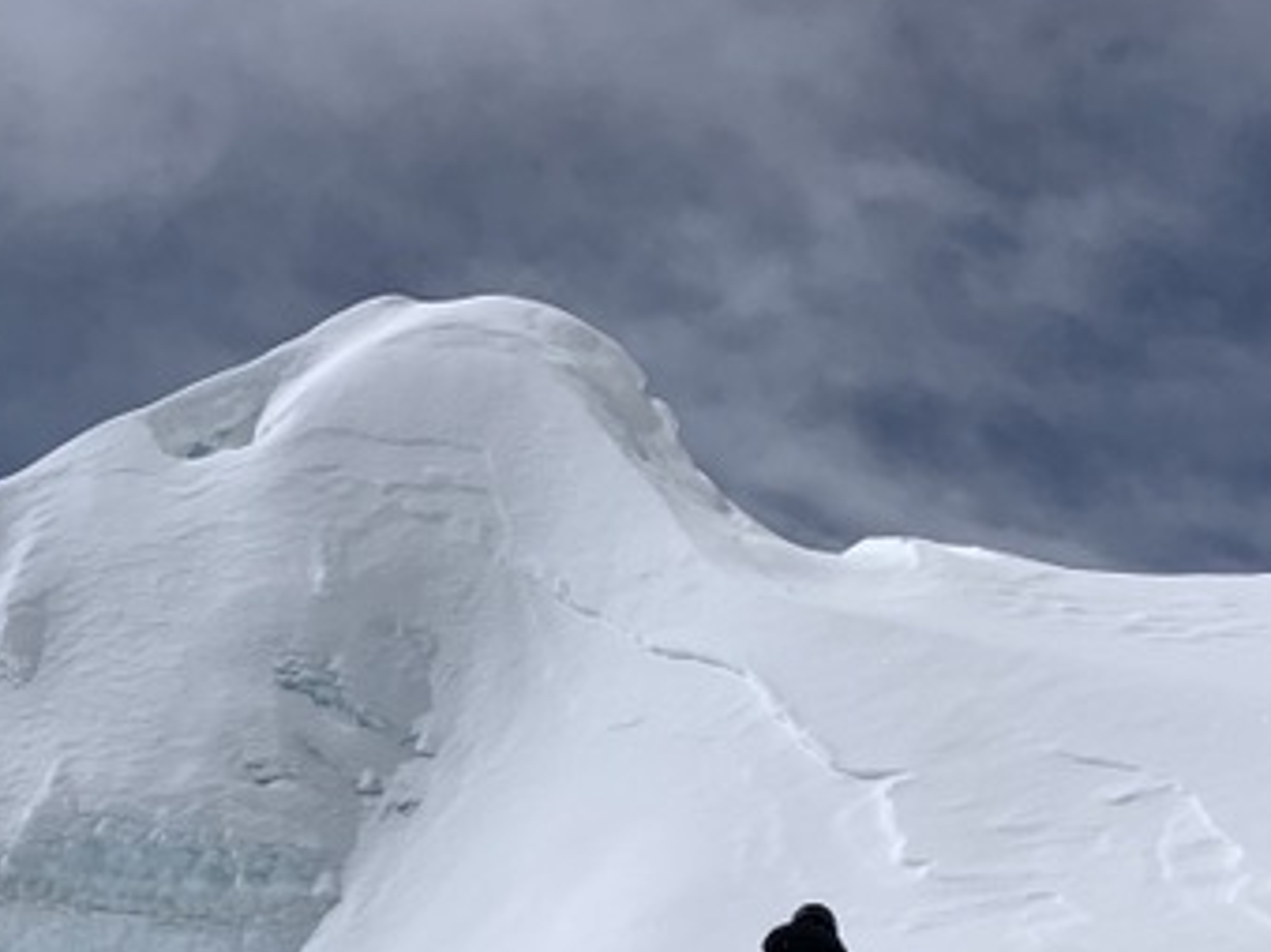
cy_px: 1209
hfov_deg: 27.4
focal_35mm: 69
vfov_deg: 19.7
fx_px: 2533
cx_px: 195
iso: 25
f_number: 1.8
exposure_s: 1/11765
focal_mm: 4.25
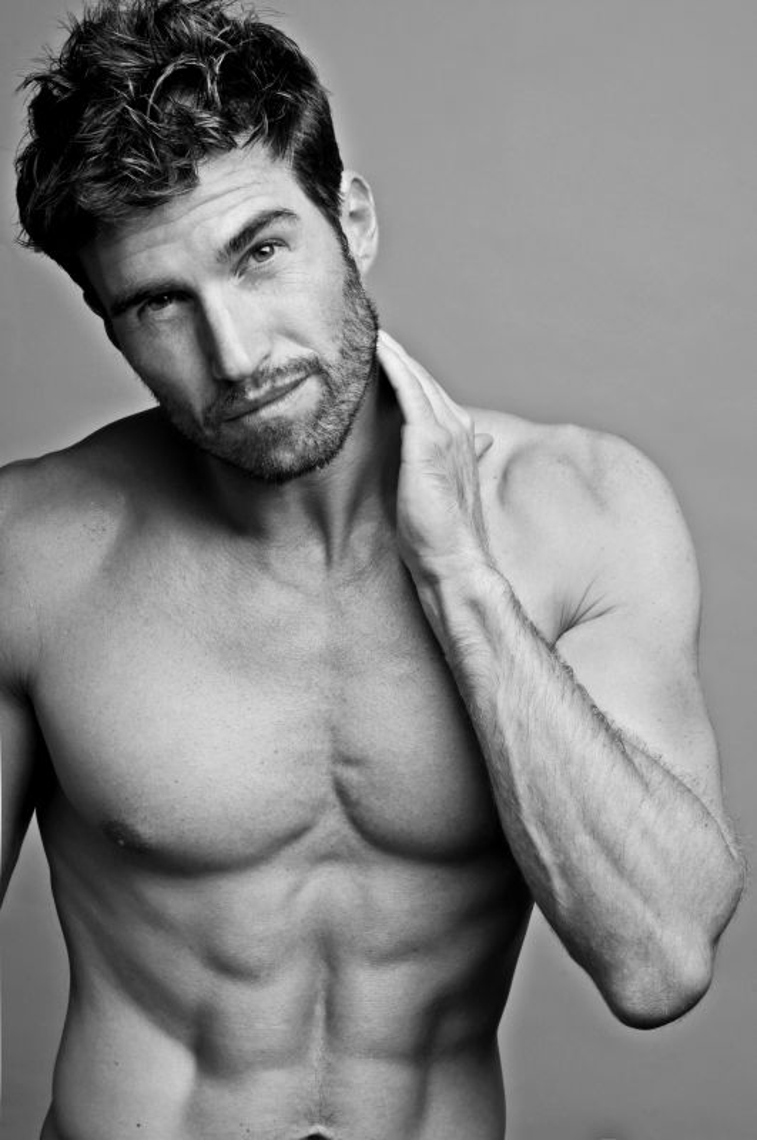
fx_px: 2373
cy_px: 570
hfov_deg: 18.1
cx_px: 378
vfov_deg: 27.0
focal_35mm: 75
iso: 400
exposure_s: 1/160
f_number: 18
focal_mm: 50
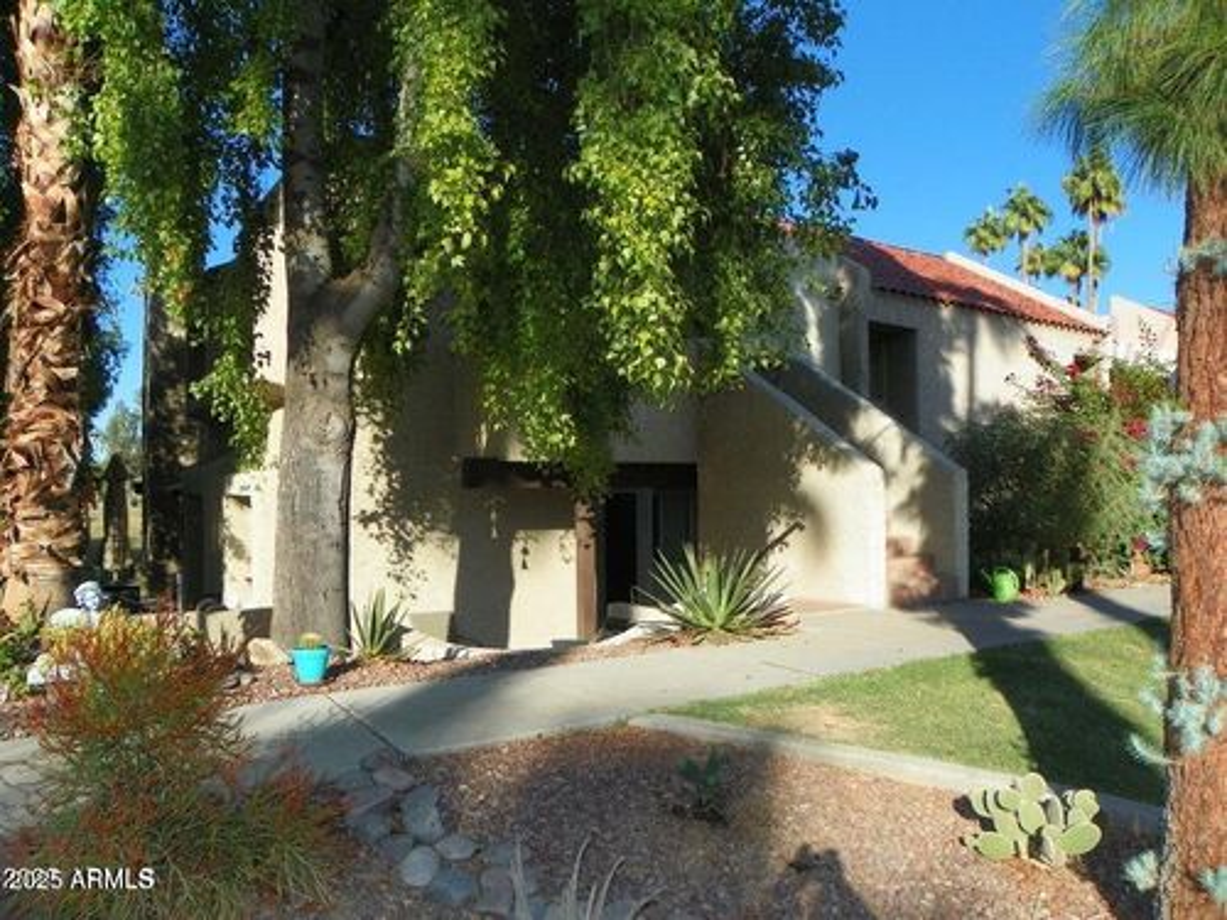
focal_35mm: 26
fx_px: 922
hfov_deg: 67.3
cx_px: 614
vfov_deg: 53.1
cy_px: 460
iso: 64
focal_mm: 4.6
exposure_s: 1/400
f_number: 4.5
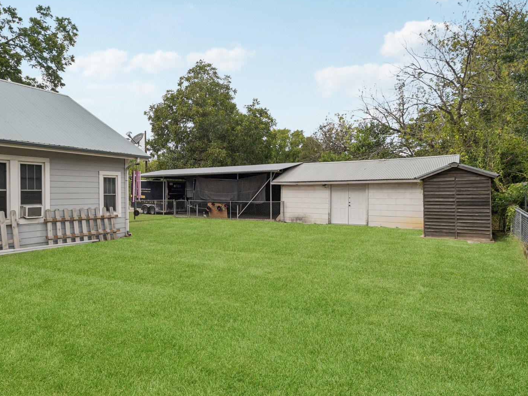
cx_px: 196
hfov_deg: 77.5
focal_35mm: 21
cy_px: 180
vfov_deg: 63.3
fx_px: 320
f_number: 8
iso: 400
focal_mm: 10
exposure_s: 1/250
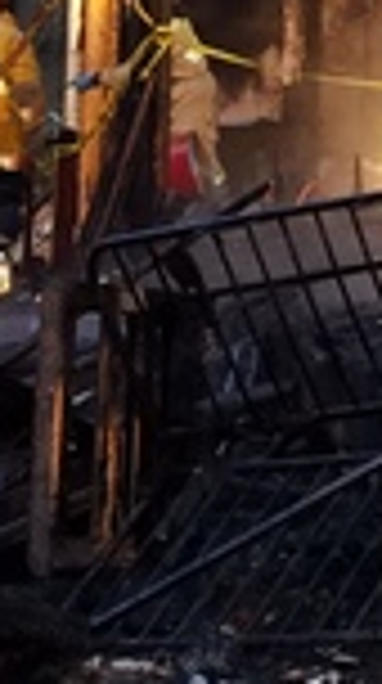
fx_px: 1990
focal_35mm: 110
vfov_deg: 18.5
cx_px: 912
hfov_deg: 9.7
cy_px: -119
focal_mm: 4.2
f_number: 1.7
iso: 125
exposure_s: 1/24
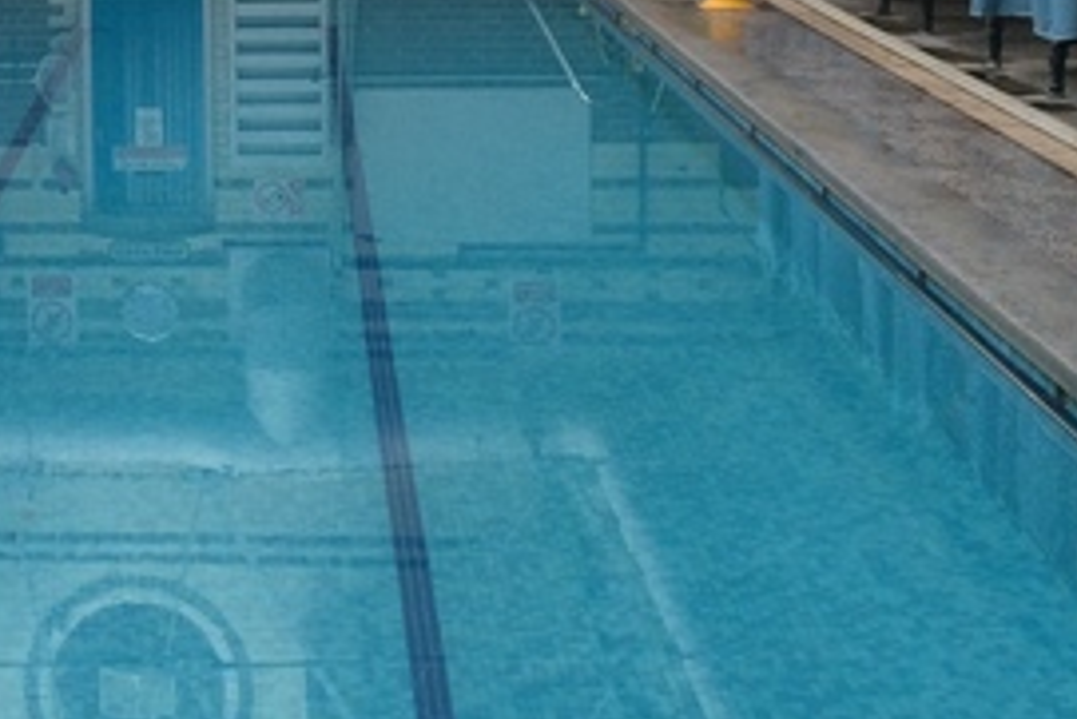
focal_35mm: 76
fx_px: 2275
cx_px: 74
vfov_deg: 17.5
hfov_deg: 25.7
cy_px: -24
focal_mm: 4.15
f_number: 2.2
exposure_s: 1/120
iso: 64
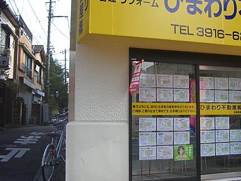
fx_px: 383
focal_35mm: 55
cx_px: 168
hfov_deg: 34.5
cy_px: 68
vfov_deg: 26.5
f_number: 2.6
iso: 80
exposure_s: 1/250
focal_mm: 5.8
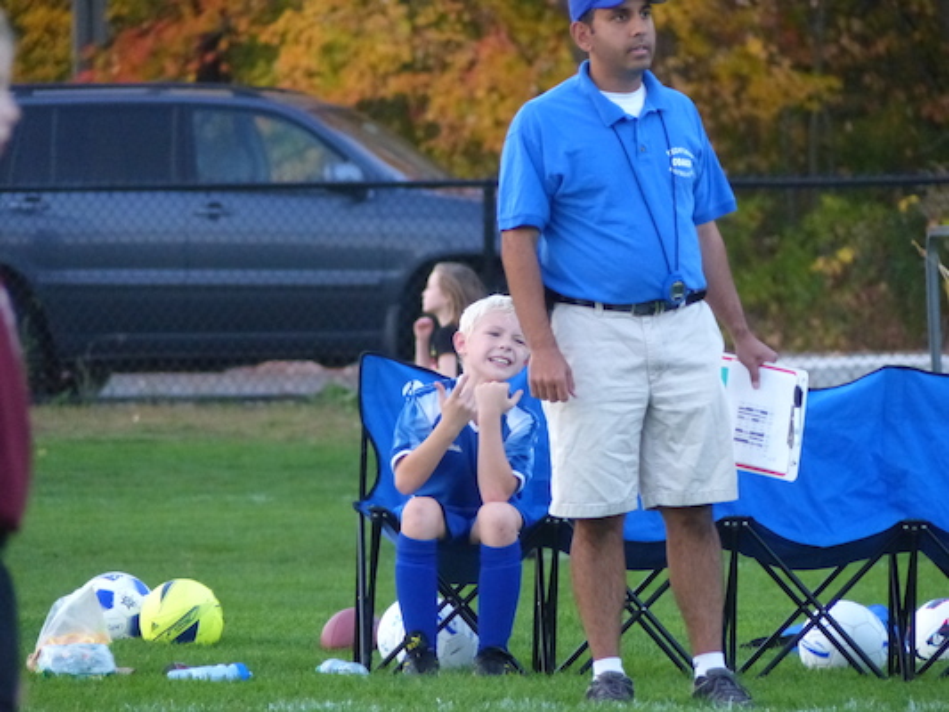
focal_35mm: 600
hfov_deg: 3.3
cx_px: 474
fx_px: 16453
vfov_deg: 2.5
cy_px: 356
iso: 800
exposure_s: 1/100
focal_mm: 108
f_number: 2.8
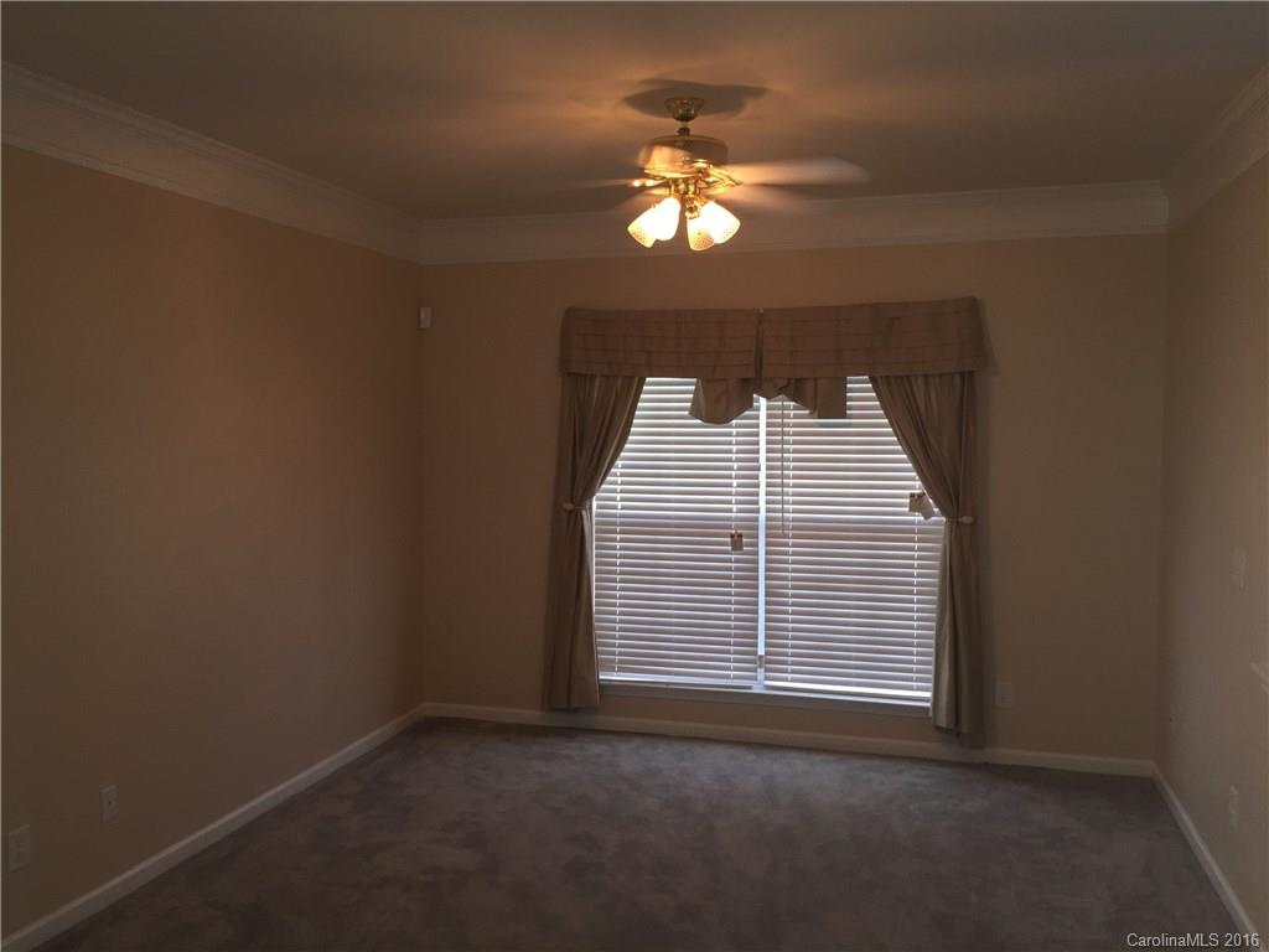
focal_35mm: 29
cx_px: 634
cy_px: 476
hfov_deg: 61.7
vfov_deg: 48.2
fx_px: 1063
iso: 32
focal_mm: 4.15
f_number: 2.2
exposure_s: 1/30
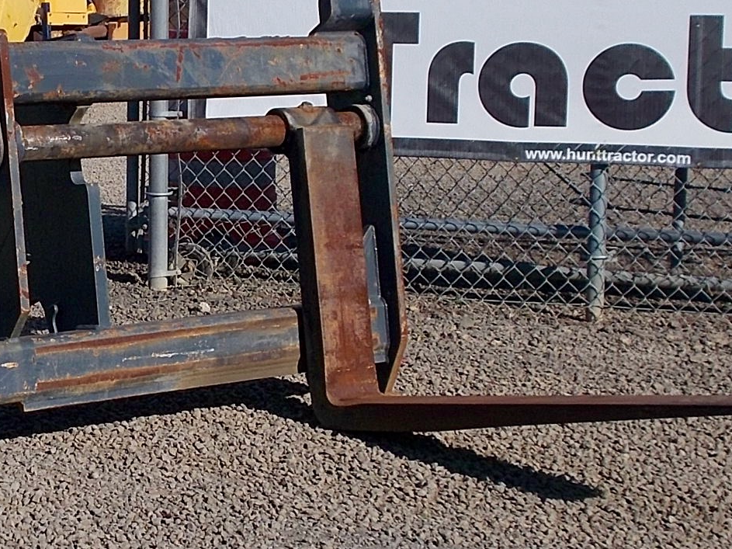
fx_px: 1987
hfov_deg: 20.3
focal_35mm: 94
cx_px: 16
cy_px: 245
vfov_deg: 15.7
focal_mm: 6.9
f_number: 9.8
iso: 80
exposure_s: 1/200
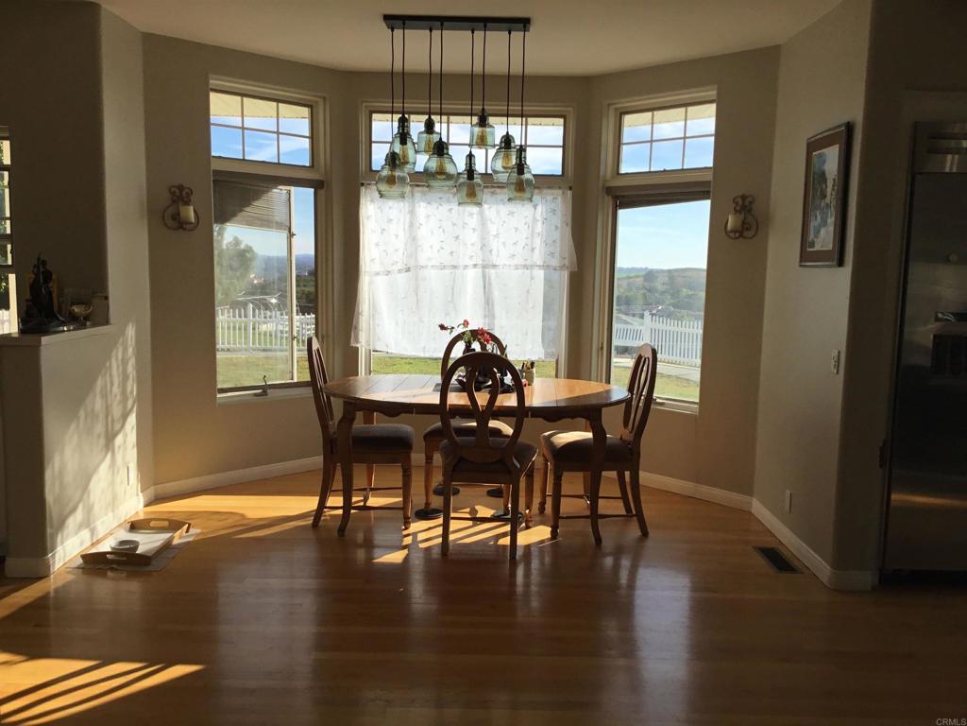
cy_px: 363
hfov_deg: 58.4
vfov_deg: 45.4
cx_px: 484
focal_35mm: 31
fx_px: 866
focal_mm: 3.3
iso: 25
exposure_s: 1/840
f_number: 2.4
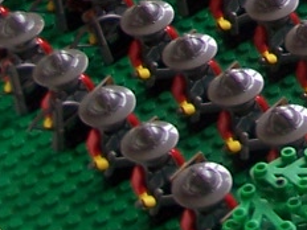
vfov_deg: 5.4
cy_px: -354
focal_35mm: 264
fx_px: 2341
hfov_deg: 7.1
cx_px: 699
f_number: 3.2
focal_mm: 8.5
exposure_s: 1/45
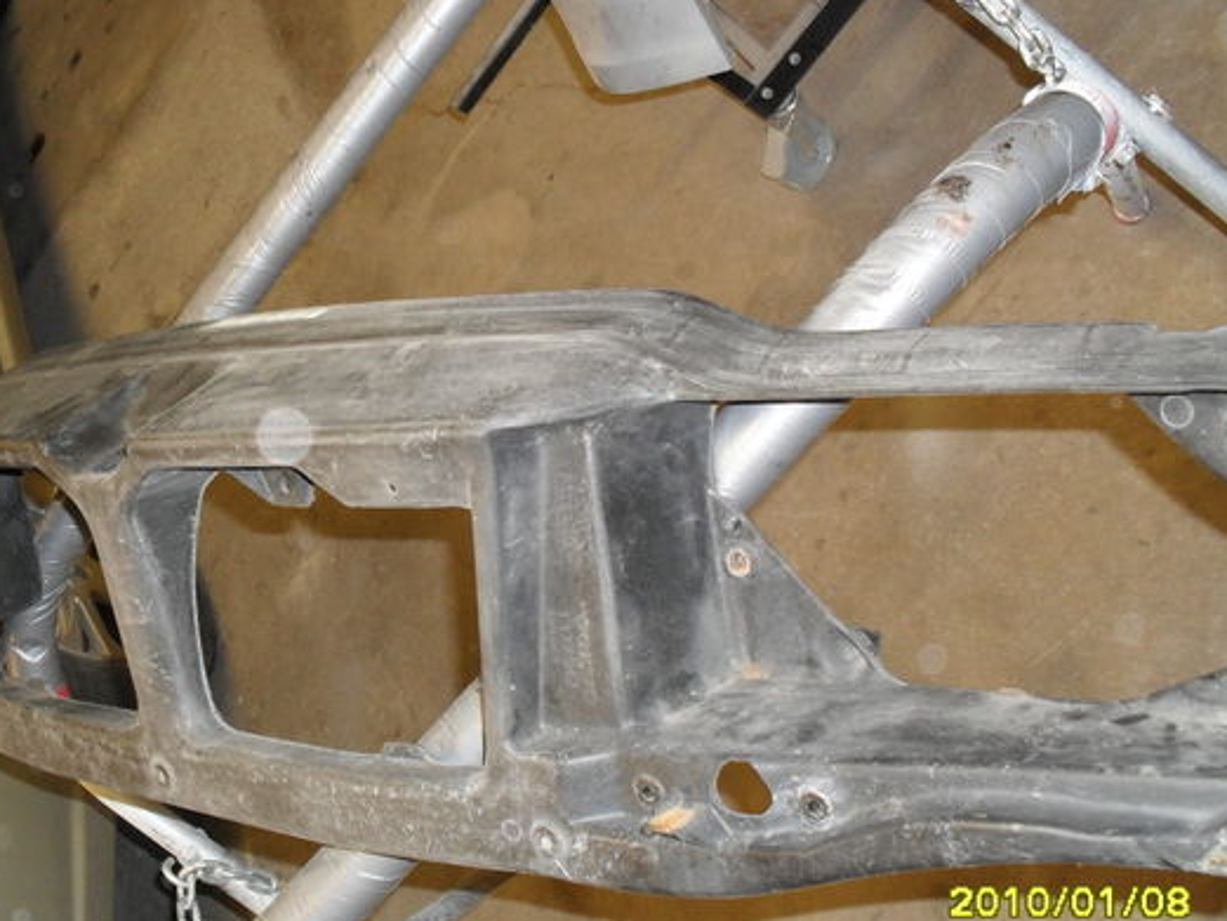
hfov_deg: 43.6
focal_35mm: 43
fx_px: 1525
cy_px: 445
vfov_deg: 33.6
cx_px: 497
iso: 200
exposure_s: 1/45
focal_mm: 6.3
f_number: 3.2
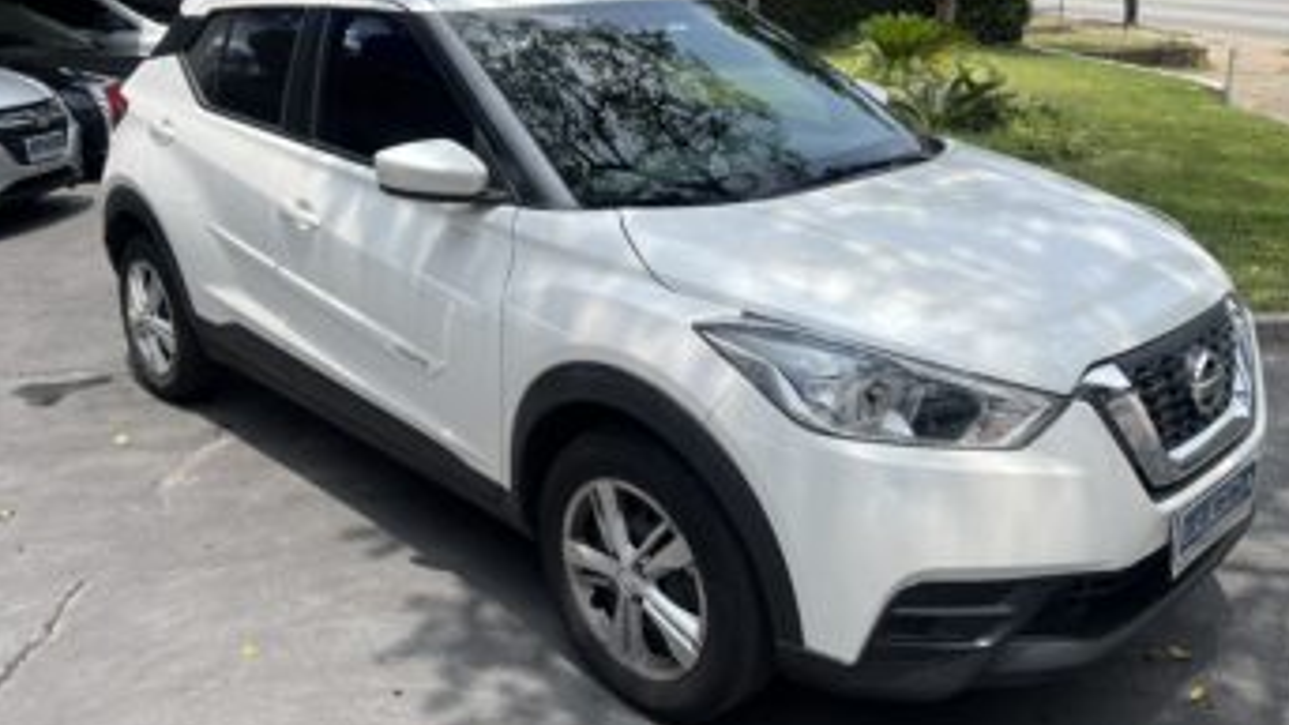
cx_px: 620
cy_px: 263
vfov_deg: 35.4
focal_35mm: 33
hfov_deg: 59.5
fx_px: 1128
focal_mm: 5.7
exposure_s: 1/3704
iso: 50
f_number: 1.5
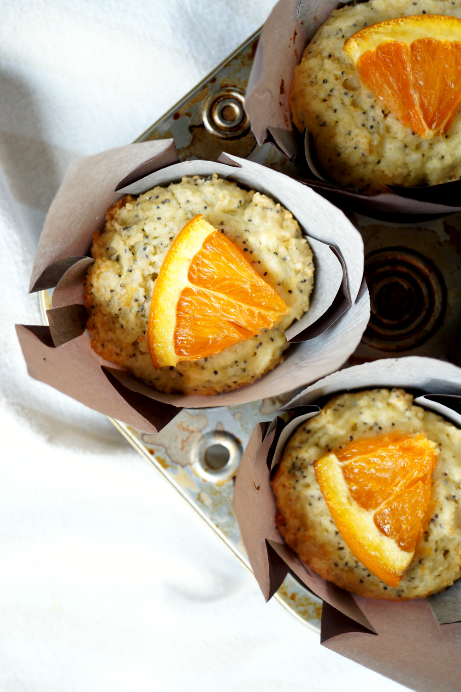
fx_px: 866
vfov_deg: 43.6
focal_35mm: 45
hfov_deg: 29.8
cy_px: 346
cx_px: 230
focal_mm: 30
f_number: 3.5
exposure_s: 1/100
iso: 800
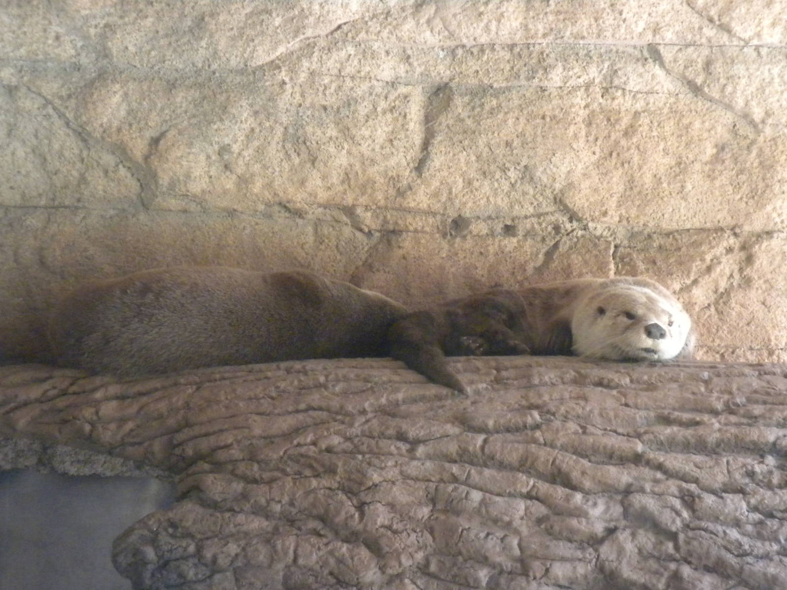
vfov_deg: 20.4
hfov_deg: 27.0
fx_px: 1637
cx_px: 394
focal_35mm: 72
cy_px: 295
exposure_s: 1/37.1
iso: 800
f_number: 5
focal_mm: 12.7
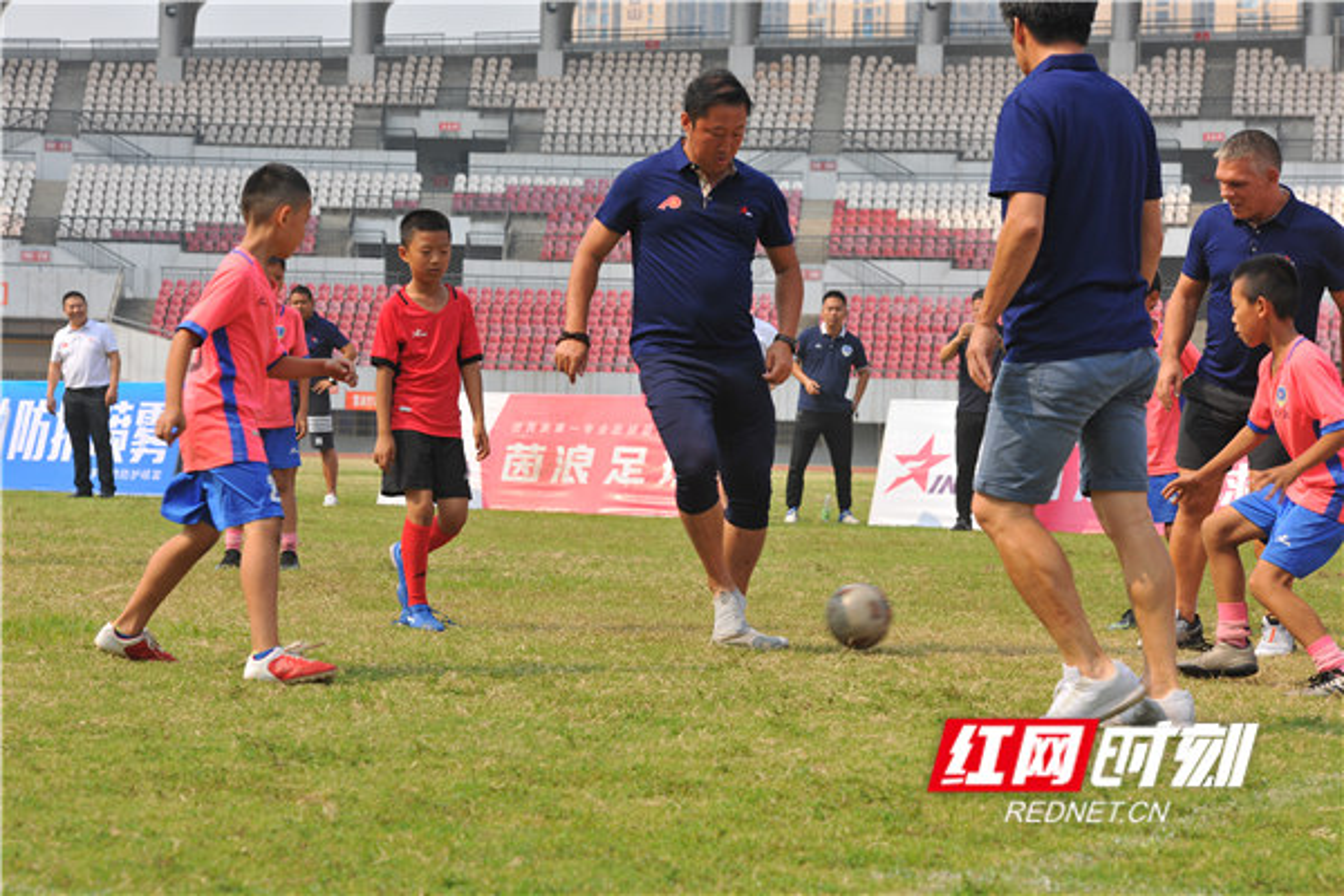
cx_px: 672
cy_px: 448
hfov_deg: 23.6
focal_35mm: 86
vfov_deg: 15.9
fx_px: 3210
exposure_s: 1/200
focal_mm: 86
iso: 100
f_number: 7.1
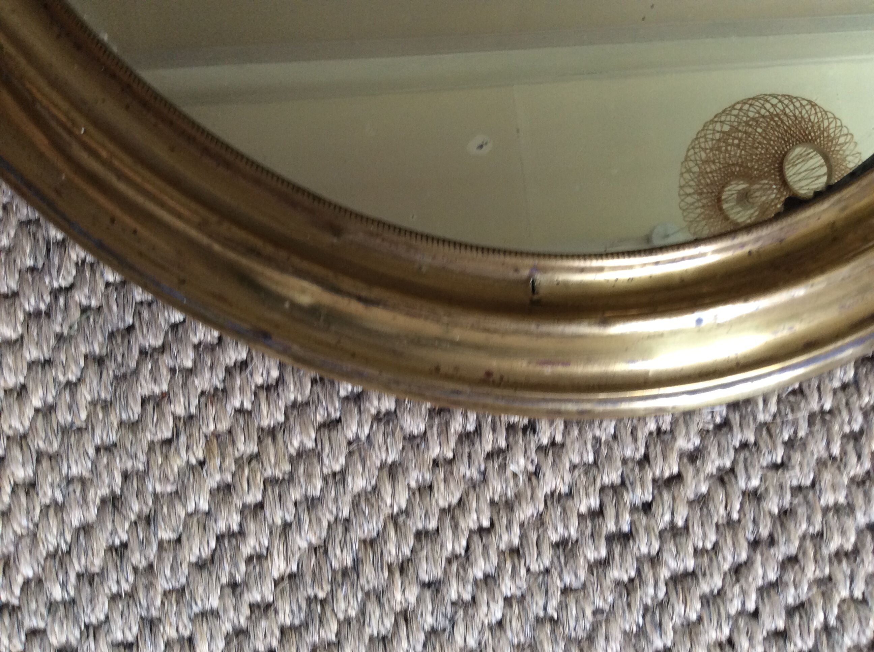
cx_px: 437
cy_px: 326
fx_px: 807
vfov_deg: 44.1
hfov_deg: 56.9
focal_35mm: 32
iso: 80
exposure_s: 1/25
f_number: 2.4
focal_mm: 3.3
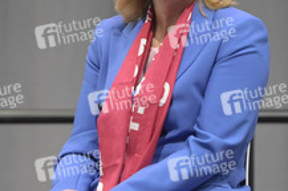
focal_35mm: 416
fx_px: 3323
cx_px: 87
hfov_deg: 5.0
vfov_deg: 3.3
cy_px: 66
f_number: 4
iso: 2500
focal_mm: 200
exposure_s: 1/500
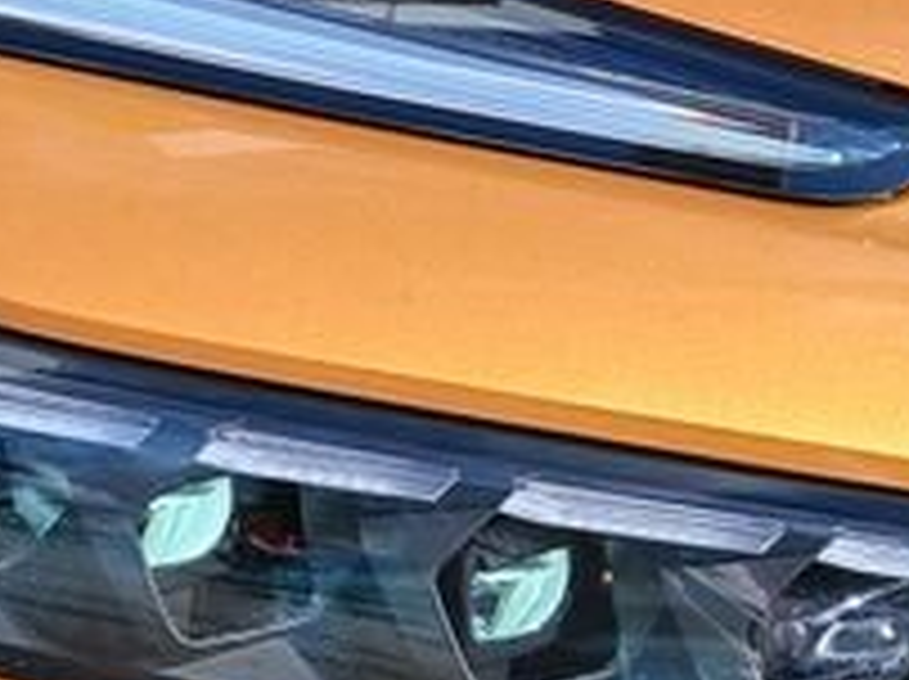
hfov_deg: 14.9
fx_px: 3462
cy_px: 874
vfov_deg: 11.0
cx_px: 540
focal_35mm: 132
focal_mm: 3.98
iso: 20
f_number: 1.8
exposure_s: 1/286
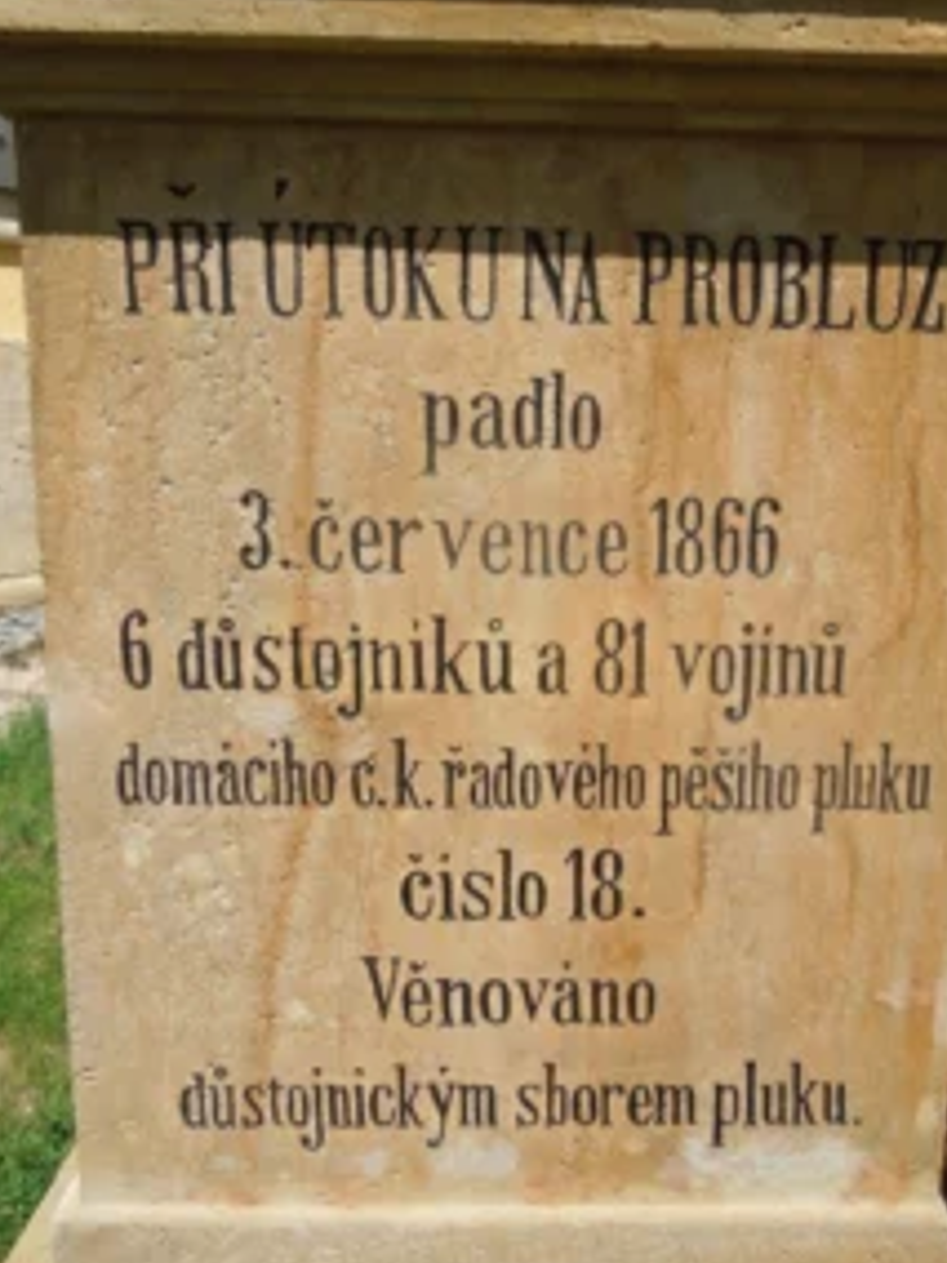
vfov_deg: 58.3
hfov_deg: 45.2
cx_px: 560
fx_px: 1131
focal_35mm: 31
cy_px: 623
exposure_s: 1/1250
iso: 400
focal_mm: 4.5
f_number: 6.6
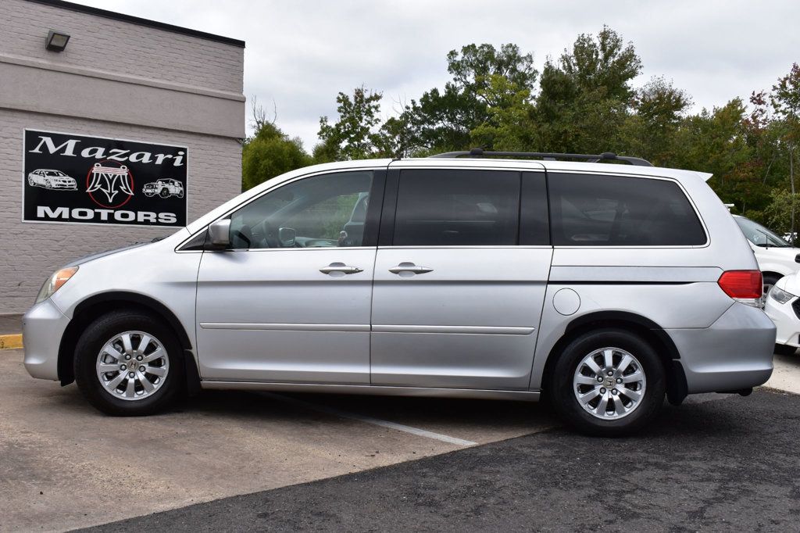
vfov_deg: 35.5
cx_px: 400
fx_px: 833
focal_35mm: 38
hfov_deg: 51.3
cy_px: 266
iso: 400
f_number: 11
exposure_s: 1/400
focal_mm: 25
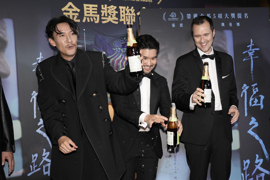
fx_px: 315
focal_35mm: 42
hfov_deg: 46.4
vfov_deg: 31.9
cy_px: 90
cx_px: 135
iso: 1600
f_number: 4.5
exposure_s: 1/200
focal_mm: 42
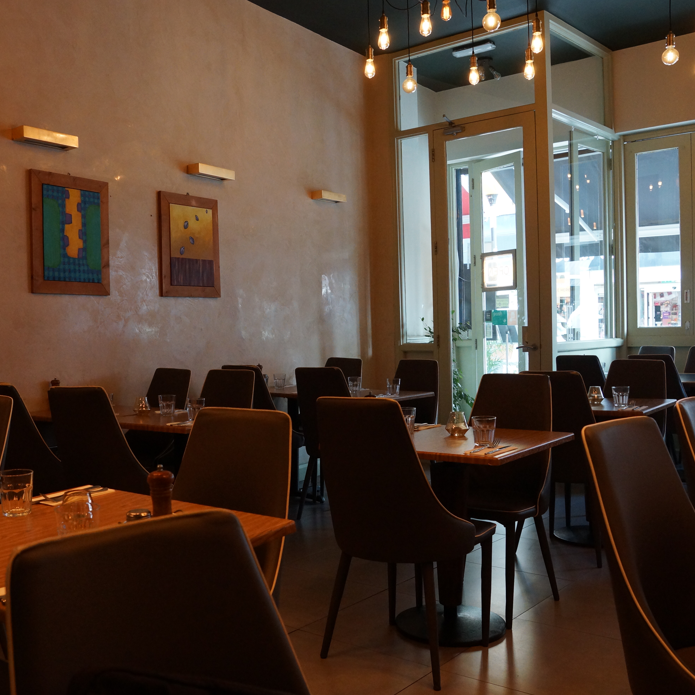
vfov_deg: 47.2
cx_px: 275
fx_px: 795
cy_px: 343
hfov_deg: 46.9
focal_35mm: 35
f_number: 4
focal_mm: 18
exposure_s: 1/60
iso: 1000
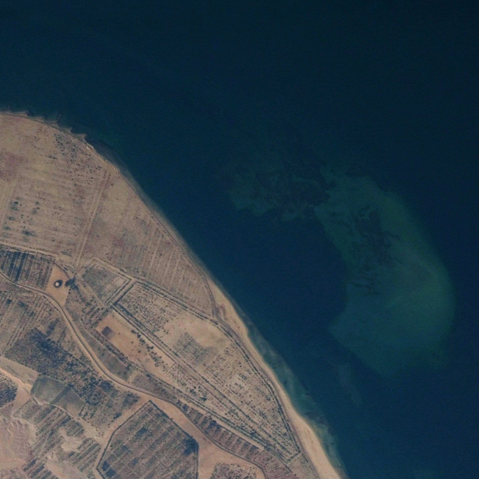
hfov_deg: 0.6
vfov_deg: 0.6
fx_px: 42724
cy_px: 956
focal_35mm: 2729
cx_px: -101
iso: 200
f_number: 5.6
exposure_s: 1/1250
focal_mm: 800
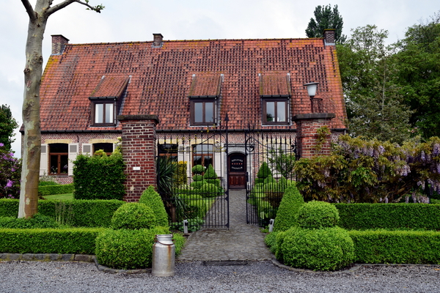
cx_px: 220
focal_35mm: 42
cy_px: 146
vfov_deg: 31.9
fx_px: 513
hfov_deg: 46.4
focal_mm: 28
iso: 400
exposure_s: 1/400
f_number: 11
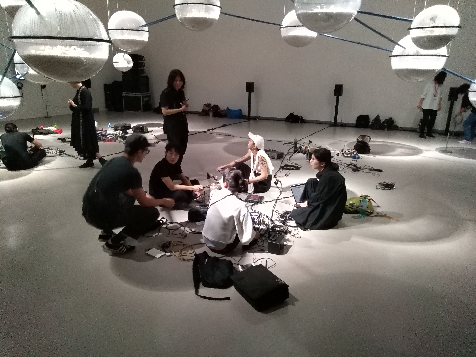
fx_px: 358
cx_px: 238
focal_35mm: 26
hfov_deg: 67.3
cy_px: 178
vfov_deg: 53.1
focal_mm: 3.46
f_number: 2.2
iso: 920
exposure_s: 1/15
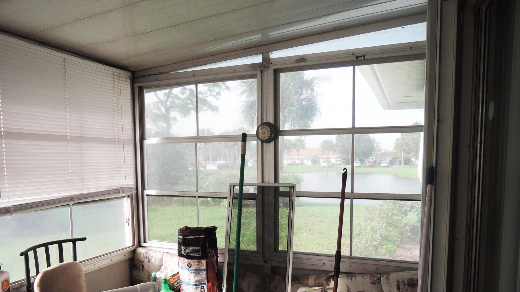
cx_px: 260
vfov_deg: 42.3
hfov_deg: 69.9
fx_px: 372
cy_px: 198
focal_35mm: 27
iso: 80
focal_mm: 5.1
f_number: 2.8
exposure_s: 1/50
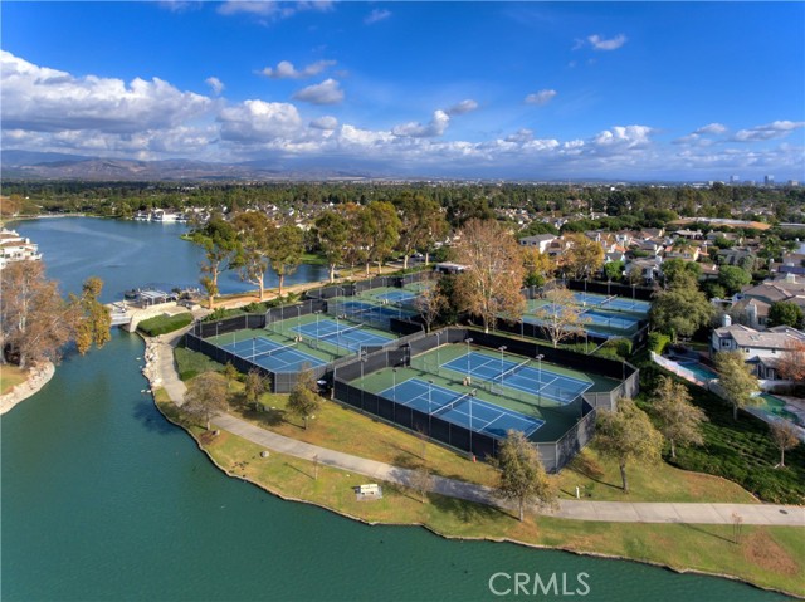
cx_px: 402
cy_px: 301
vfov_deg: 65.9
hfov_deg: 81.8
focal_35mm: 20
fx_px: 465
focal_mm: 3.6
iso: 100
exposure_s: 1/240
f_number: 2.8
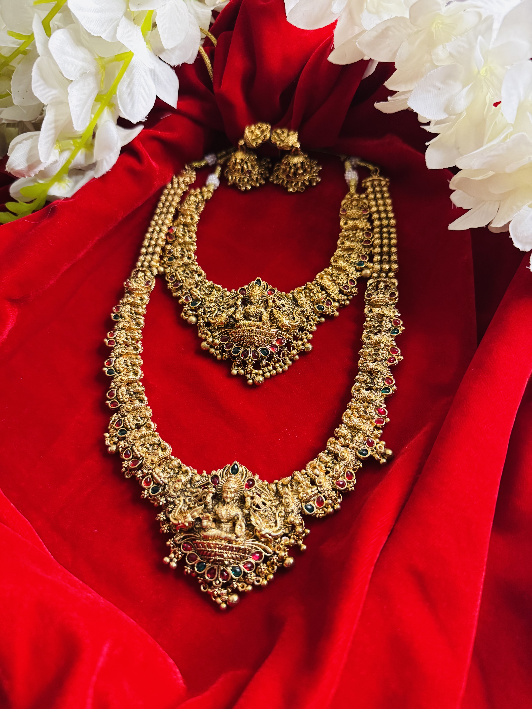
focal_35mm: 24
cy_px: 354
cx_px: 266
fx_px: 492
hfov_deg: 56.8
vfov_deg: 71.6
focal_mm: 6.76
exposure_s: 1/60
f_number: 1.78
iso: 800
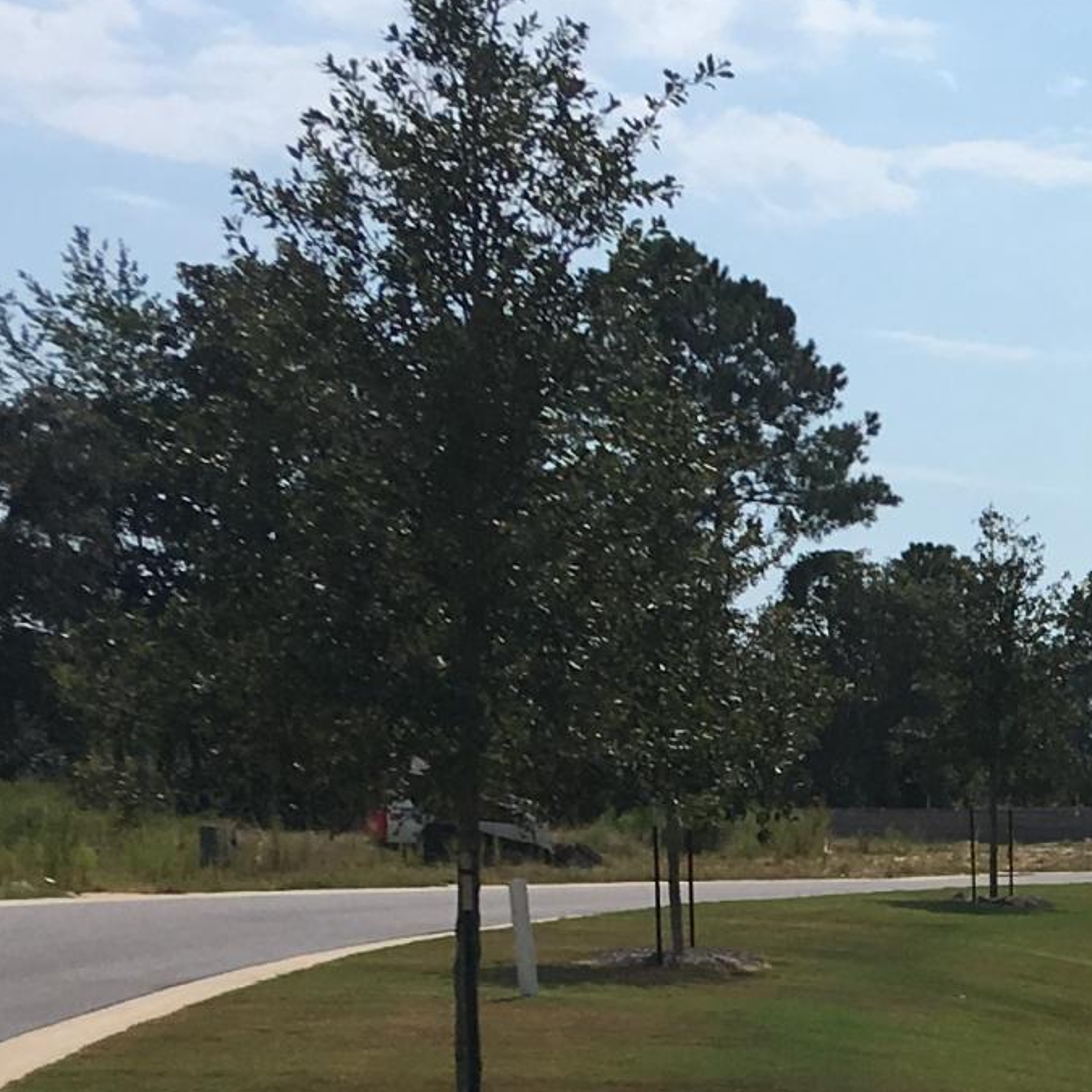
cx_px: 1723
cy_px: 1136
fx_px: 4069
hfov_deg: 14.1
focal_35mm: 114
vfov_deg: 15.0
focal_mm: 4.15
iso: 25
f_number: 2.2
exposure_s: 1/4525
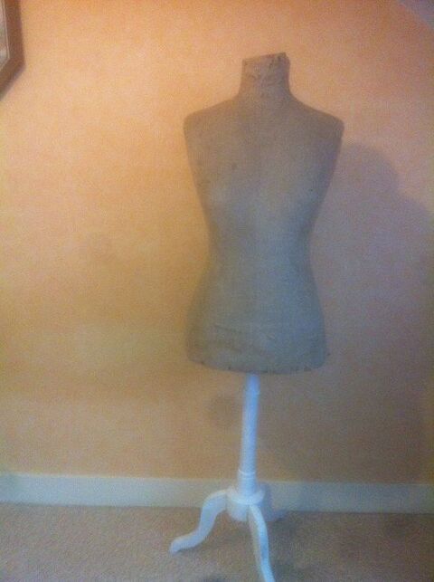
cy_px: 291
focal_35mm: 35
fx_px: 587
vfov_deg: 52.7
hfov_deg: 40.6
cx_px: 217
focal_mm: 3.85
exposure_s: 1/15
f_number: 2.8
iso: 320
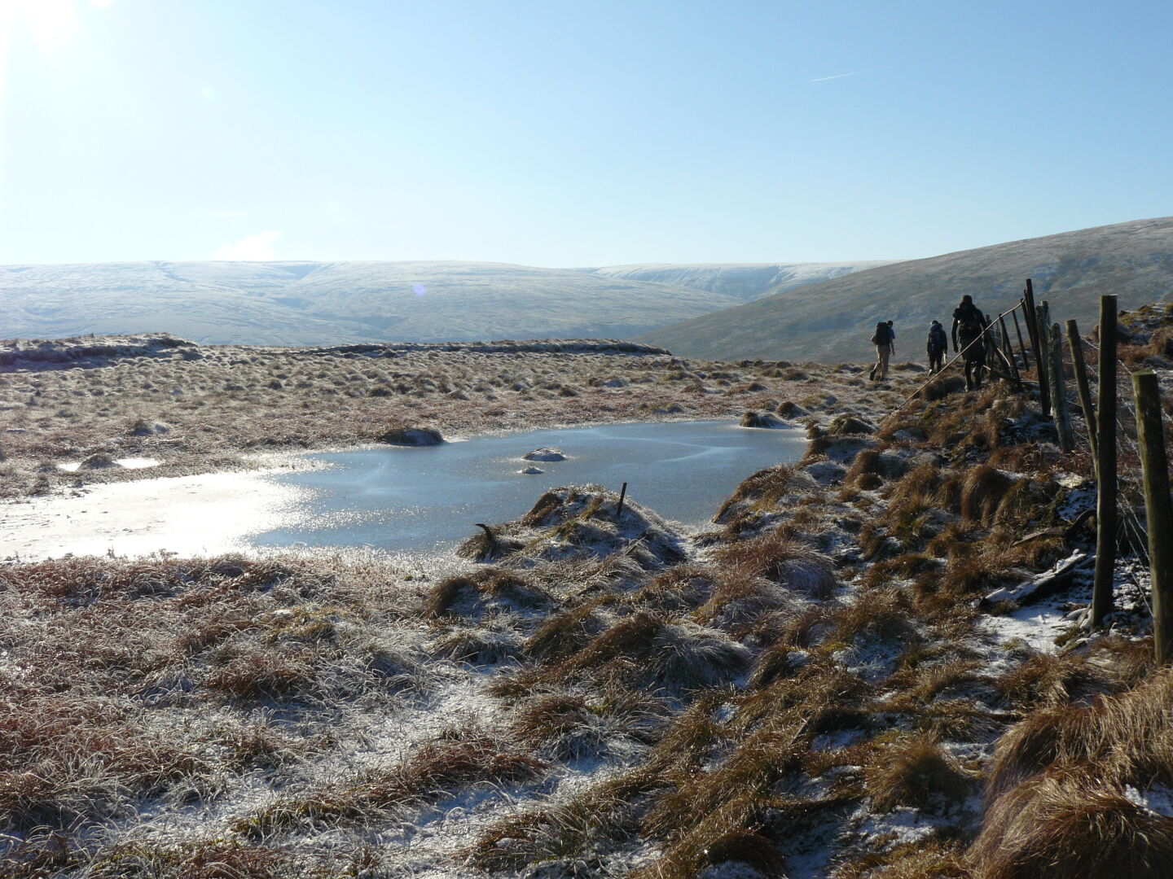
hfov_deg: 51.4
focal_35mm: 36
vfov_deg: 39.7
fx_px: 1220
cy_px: 440
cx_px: 586
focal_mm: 6
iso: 100
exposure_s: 1/400
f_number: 6.3
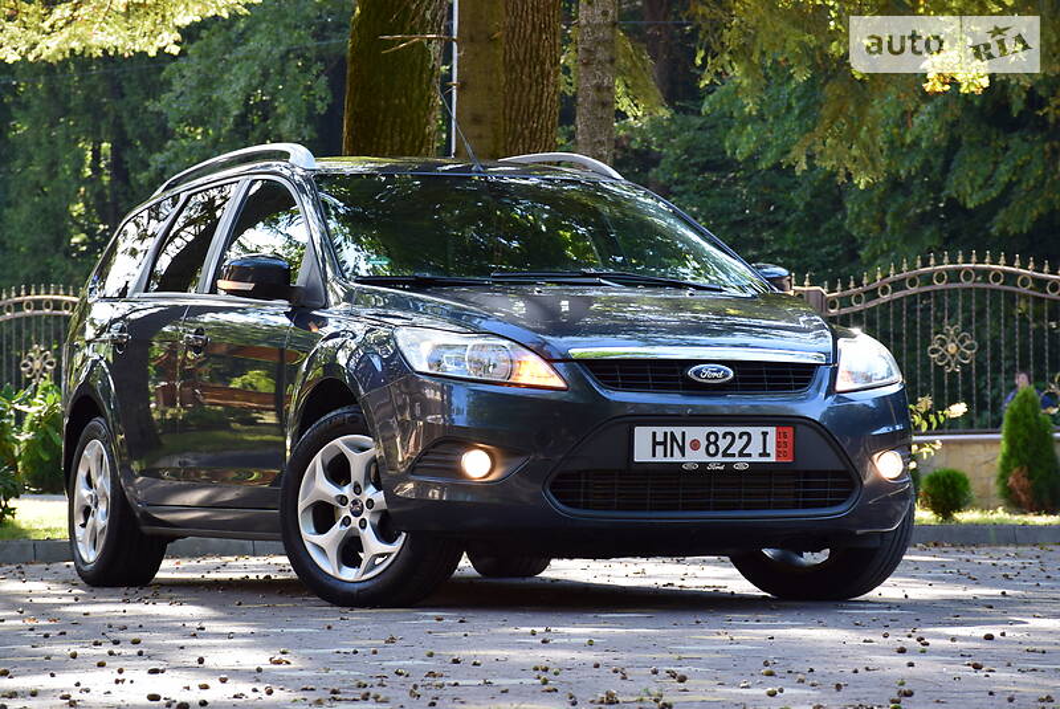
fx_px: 3979
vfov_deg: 10.2
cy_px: 354
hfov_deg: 15.2
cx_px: 530
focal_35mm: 135
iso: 400
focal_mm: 90
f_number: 8
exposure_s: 1/80
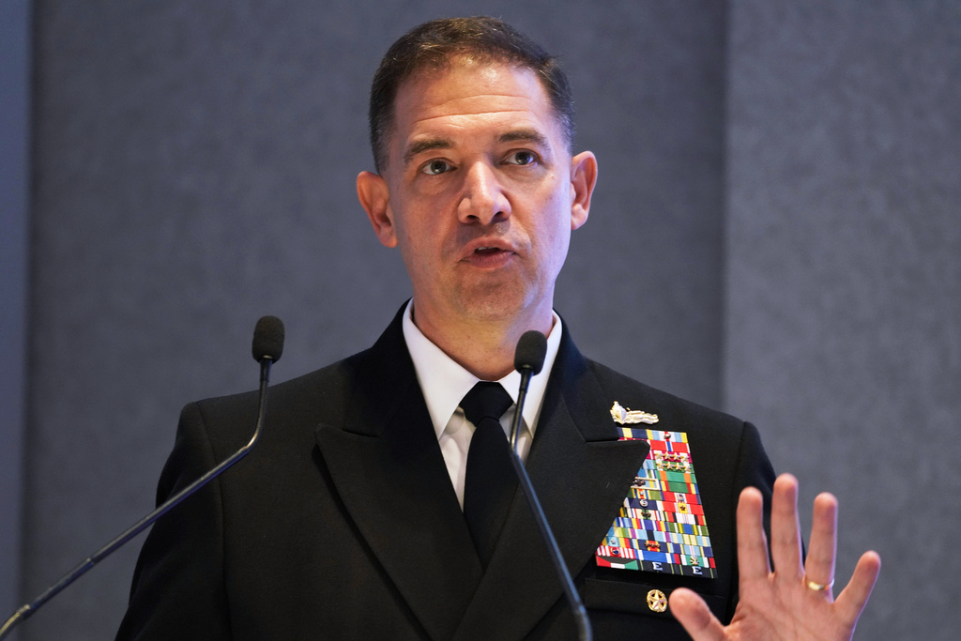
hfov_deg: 8.8
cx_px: 480
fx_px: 6274
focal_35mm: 235
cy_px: 320
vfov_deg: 5.8
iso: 3200
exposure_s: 1/60
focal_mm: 235
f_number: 5.6
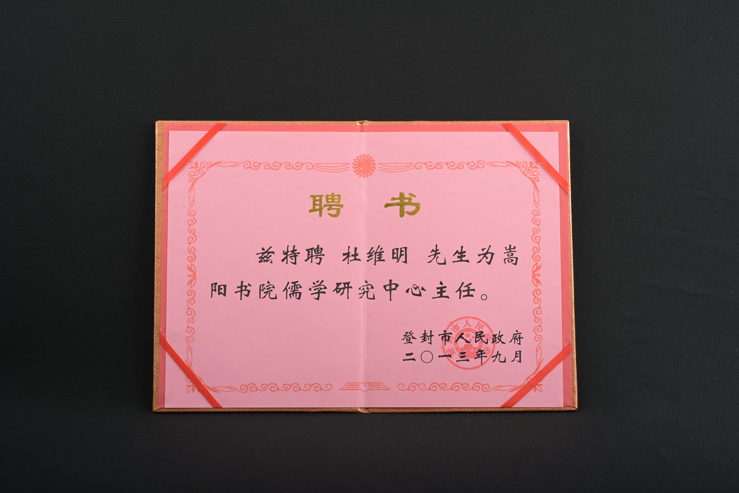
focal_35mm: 58
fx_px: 1191
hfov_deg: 34.5
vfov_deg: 23.4
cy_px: 246
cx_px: 370
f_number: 10
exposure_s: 1/200
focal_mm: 58
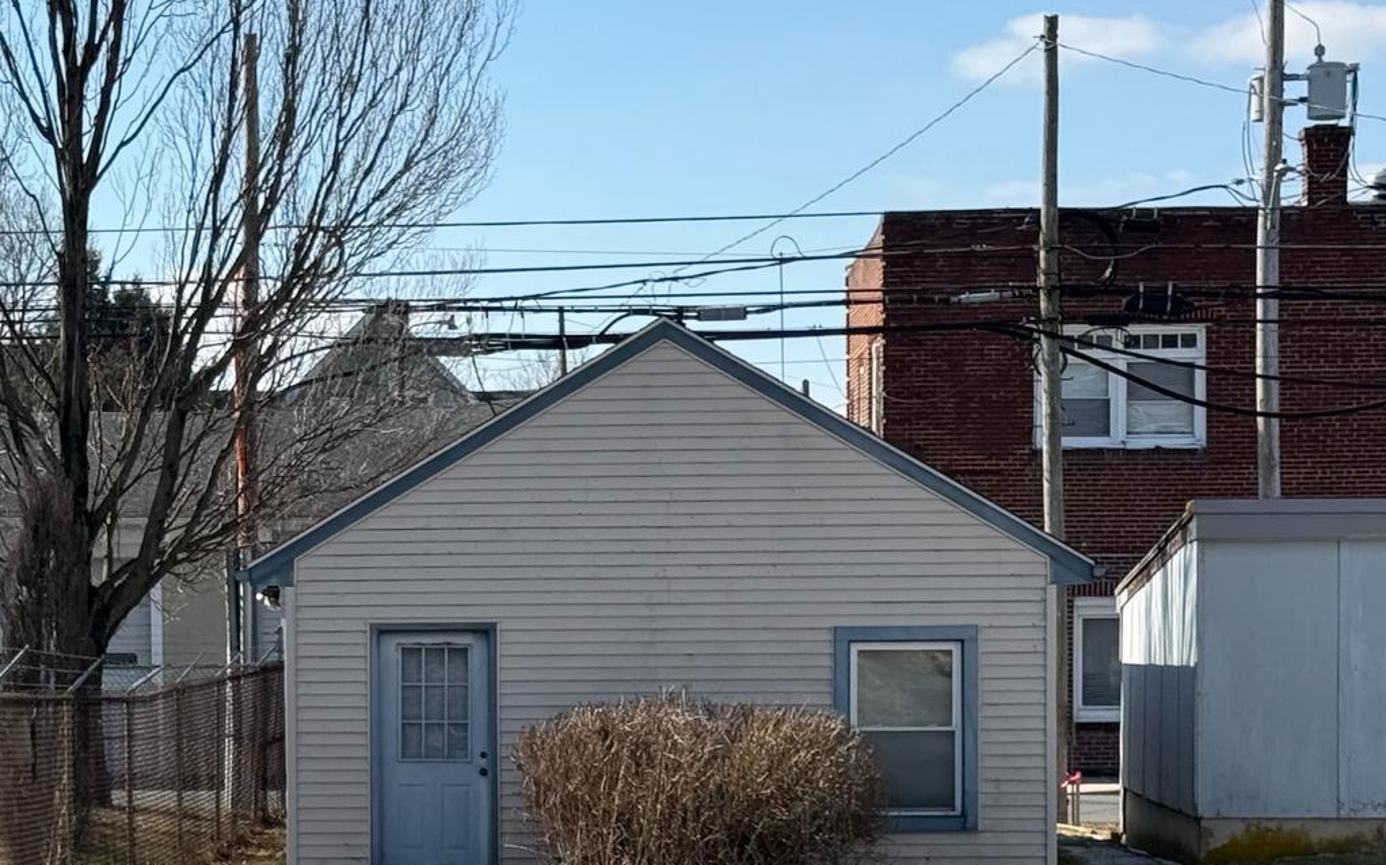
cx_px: 414
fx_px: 3852
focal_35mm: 102
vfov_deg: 12.7
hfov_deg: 20.3
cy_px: 755
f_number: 1.78
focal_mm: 6.76
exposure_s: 1/4098
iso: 80
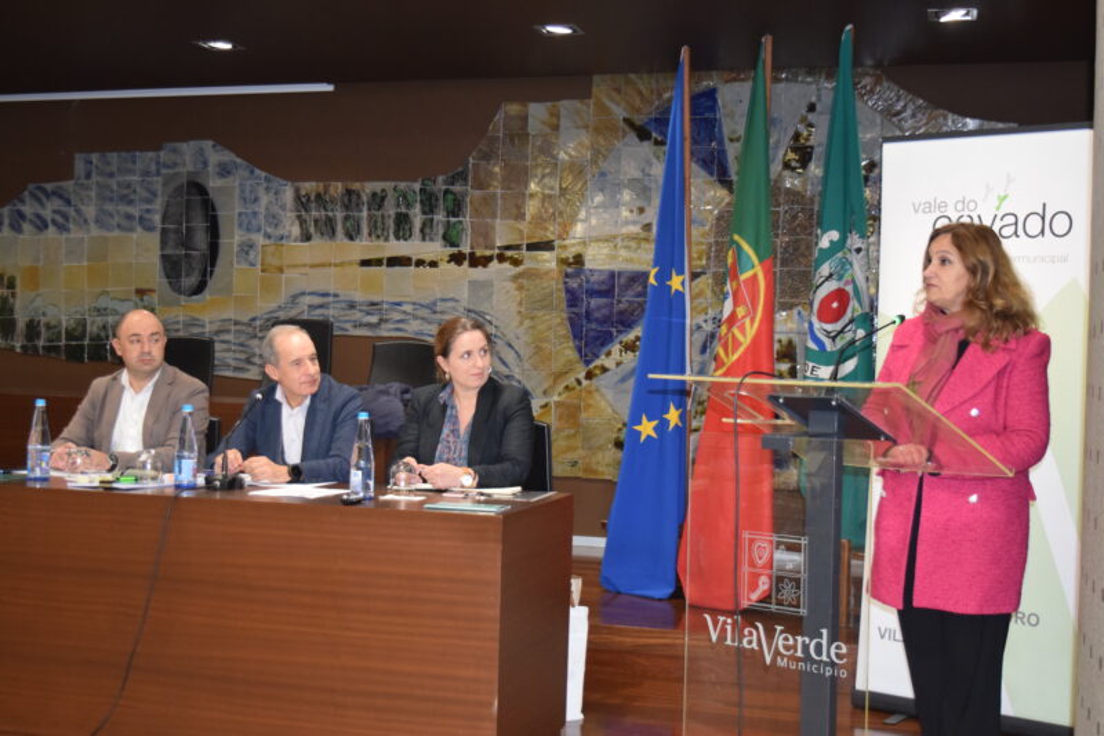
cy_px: 368
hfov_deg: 41.1
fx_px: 1472
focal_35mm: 48
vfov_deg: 28.1
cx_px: 552
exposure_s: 1/60
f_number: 4.5
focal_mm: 32
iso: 1600
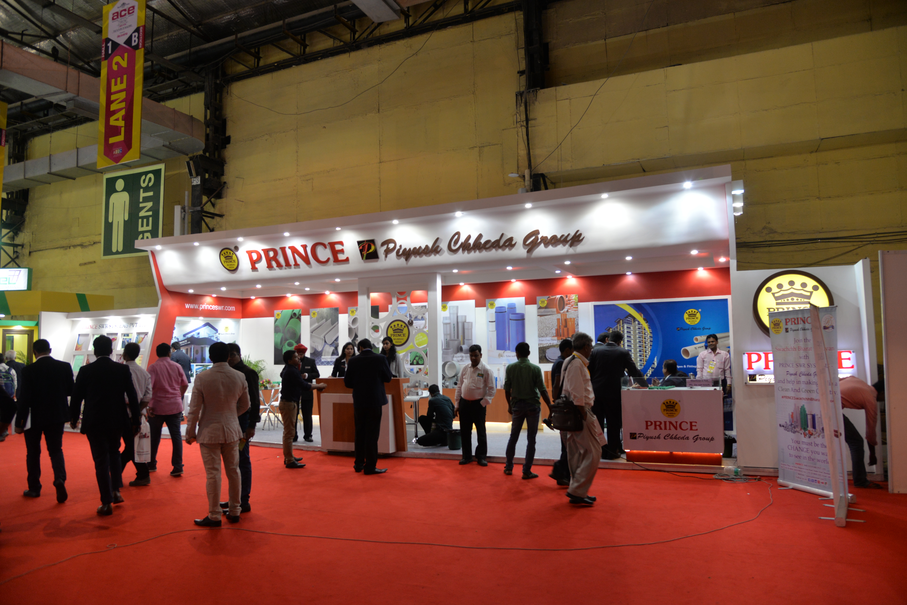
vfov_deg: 53.1
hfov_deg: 73.7
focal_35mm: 24
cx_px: 454
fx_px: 605
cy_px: 302
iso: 800
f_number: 6.3
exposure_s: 1/80
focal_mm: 24
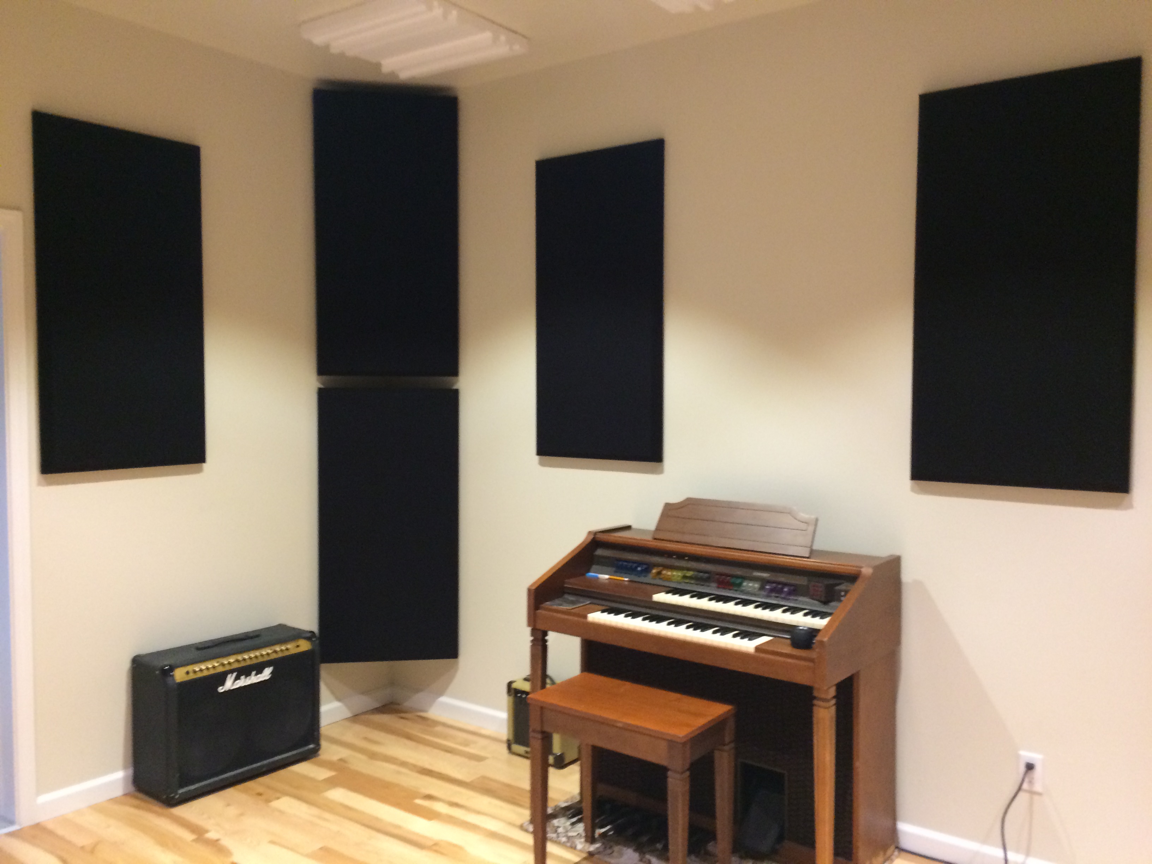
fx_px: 965
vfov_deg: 48.2
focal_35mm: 29
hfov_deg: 61.7
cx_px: 576
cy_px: 432
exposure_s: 1/24
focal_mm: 4.15
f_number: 2.2
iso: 250
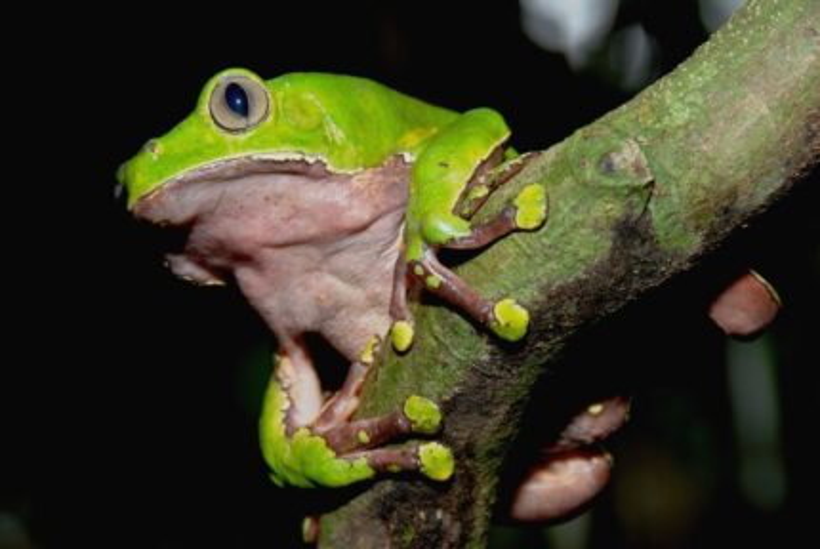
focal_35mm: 300
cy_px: 274
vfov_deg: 4.6
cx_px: 410
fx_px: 6843
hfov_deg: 6.9
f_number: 11
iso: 125
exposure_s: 1/125
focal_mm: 200
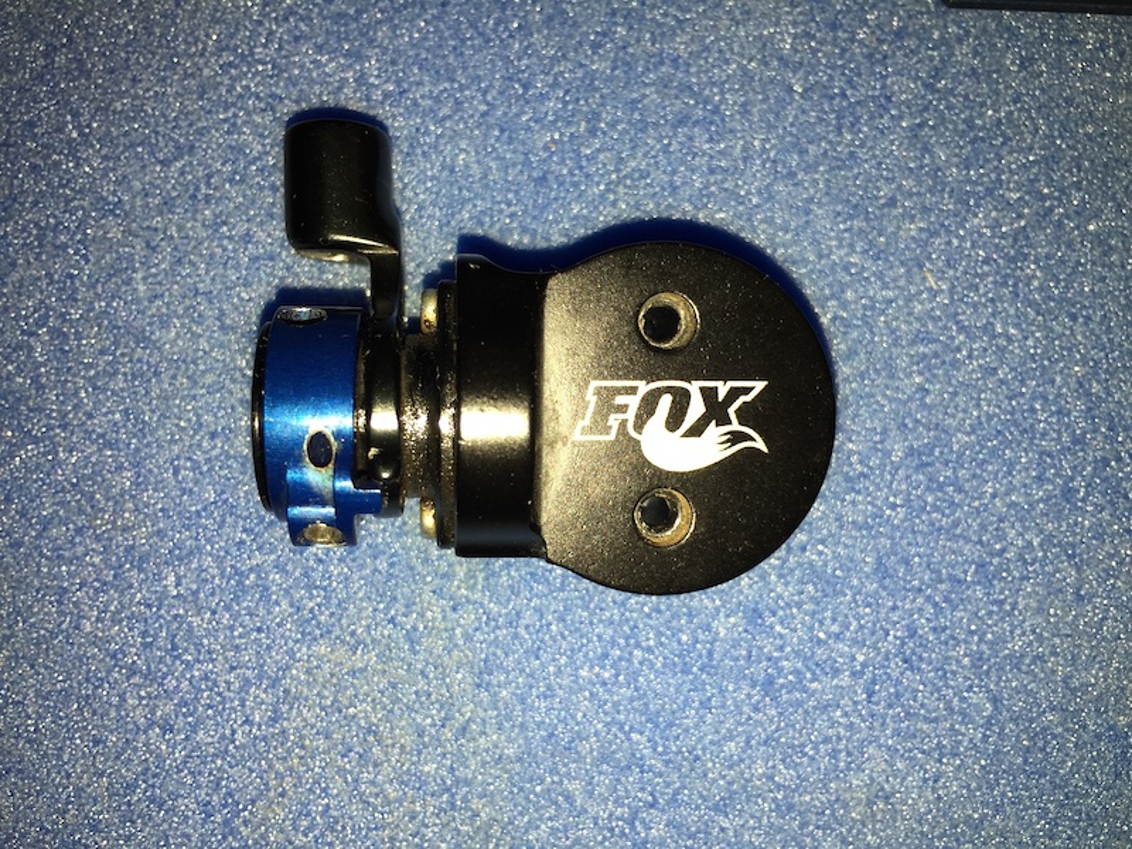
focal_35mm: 29
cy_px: 424
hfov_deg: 61.7
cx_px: 566
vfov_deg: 48.2
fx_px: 948
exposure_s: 1/148
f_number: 2.2
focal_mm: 4.15
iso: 32
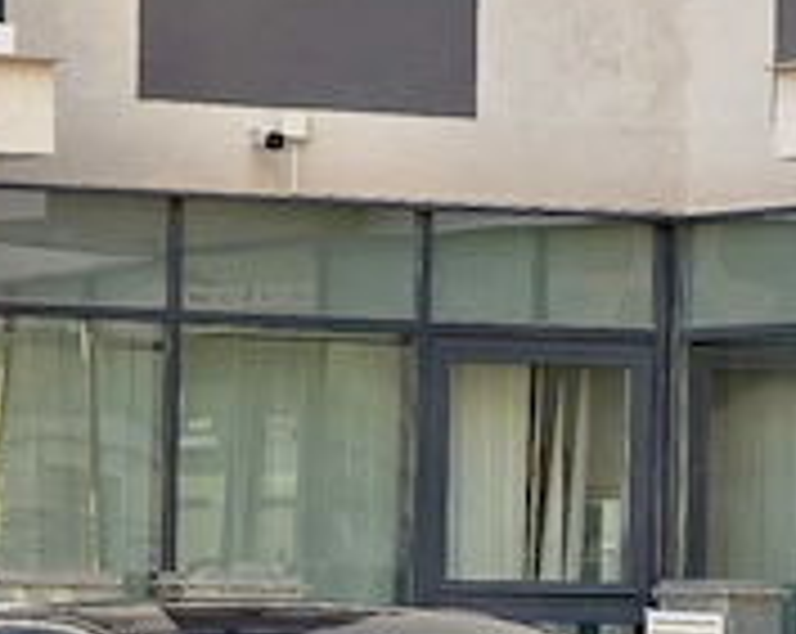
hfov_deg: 7.6
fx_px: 5974
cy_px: 549
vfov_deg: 6.1
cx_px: 396
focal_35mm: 254
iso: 64
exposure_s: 1/101
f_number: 2.9
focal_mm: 18.6
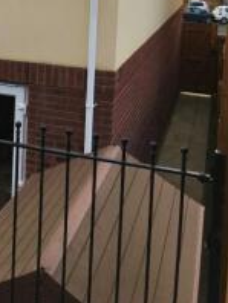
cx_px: -9
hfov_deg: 22.0
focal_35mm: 64
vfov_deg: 28.2
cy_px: -8
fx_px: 561
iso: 40
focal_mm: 4.15
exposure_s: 1/120
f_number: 2.2
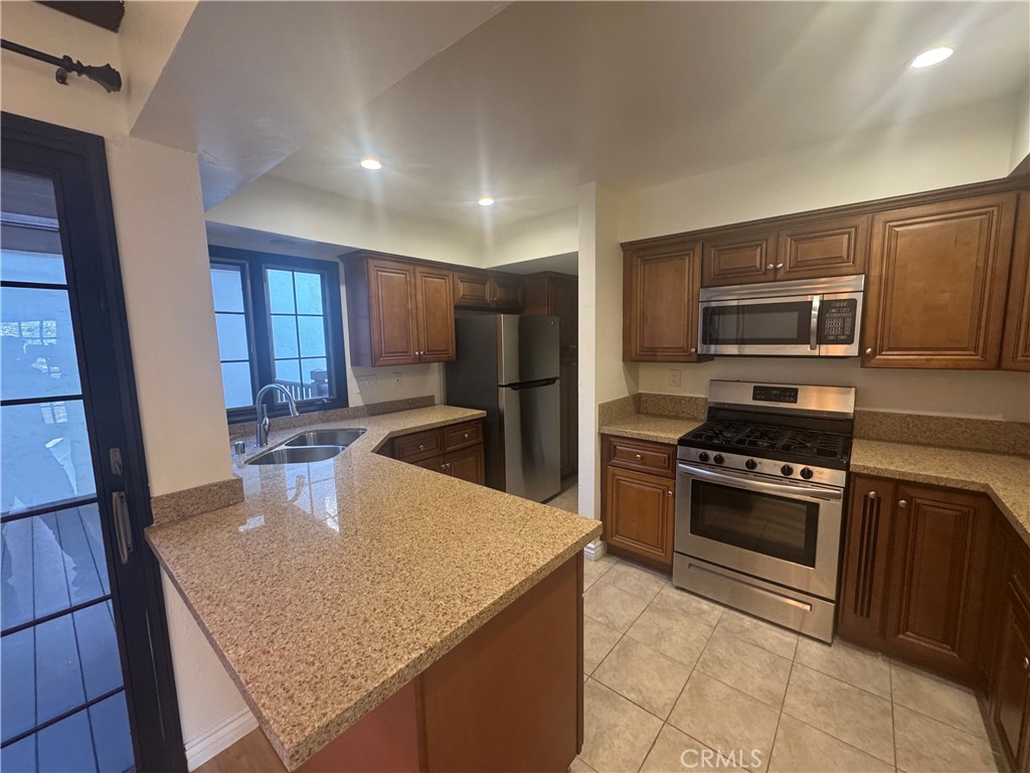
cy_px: 386
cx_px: 515
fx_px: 417
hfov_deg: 102.1
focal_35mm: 14
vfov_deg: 85.7
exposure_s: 1/60
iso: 250
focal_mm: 2.22
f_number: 2.2
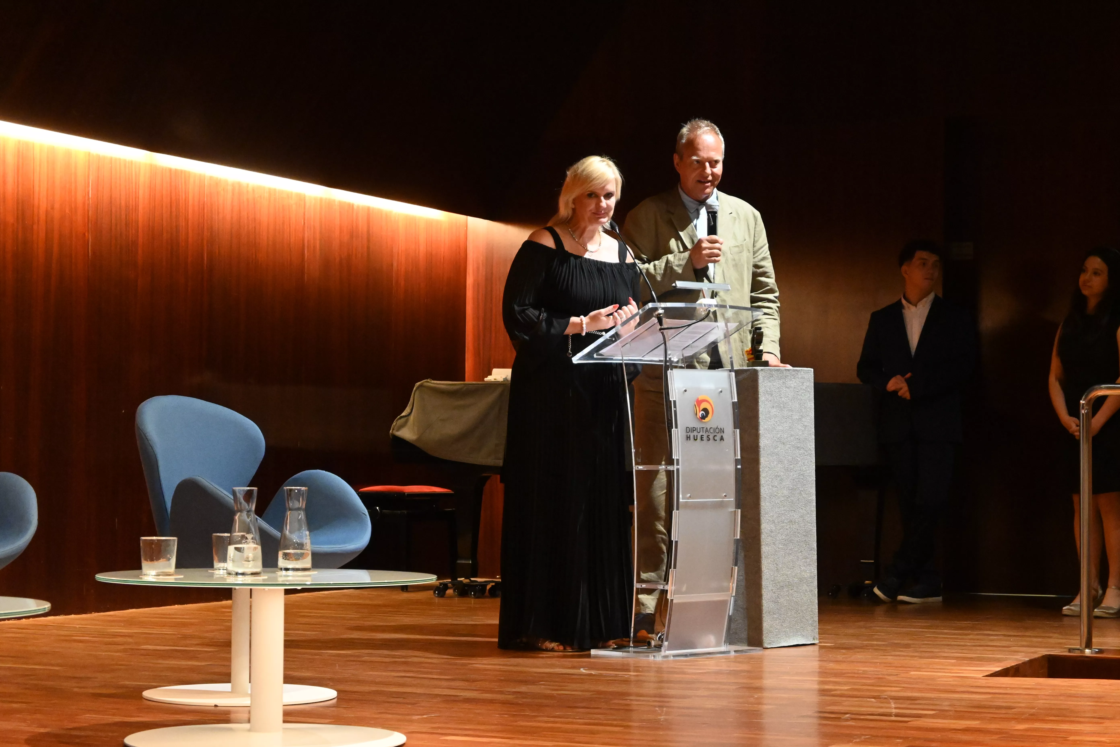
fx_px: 2333
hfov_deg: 27.0
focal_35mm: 75
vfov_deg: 18.2
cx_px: 560
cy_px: 374
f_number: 6.3
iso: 6400
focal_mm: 50
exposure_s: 1/60
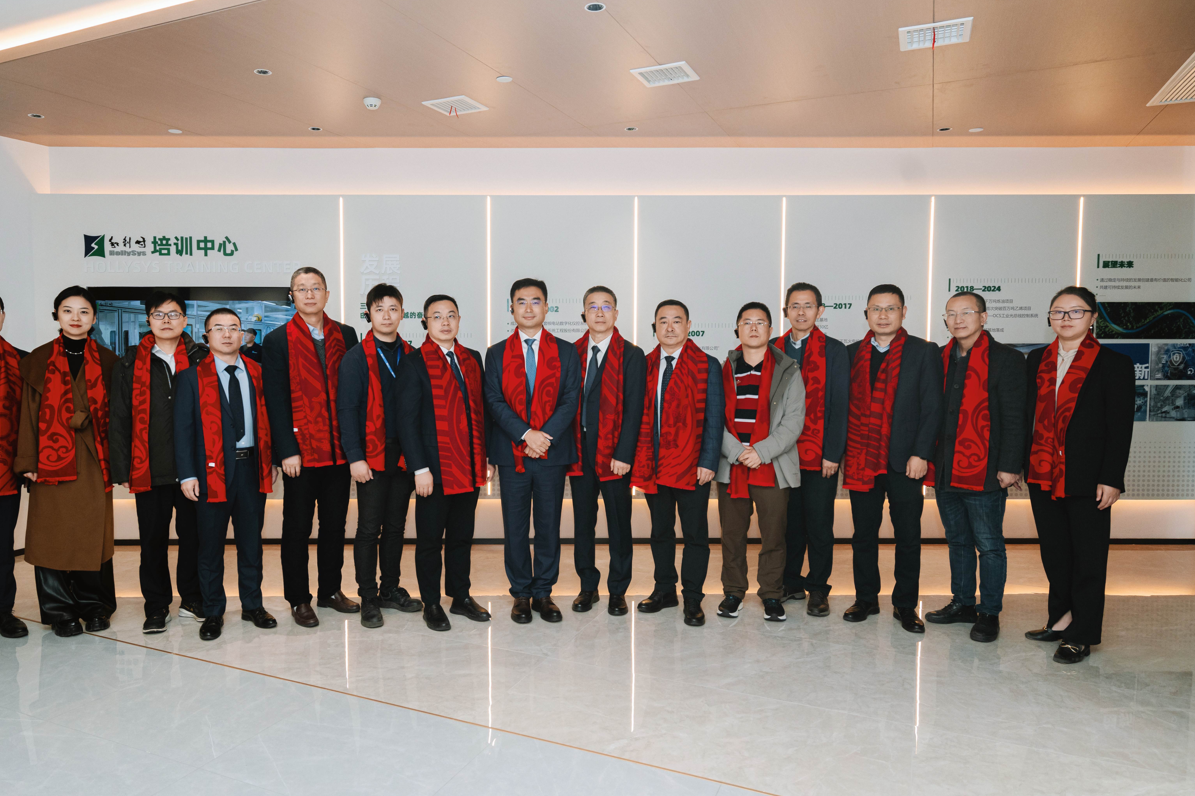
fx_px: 797
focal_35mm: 24
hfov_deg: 73.4
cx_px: 524
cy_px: 396
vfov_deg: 53.1
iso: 1000
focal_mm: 21
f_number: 4
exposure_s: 1/250
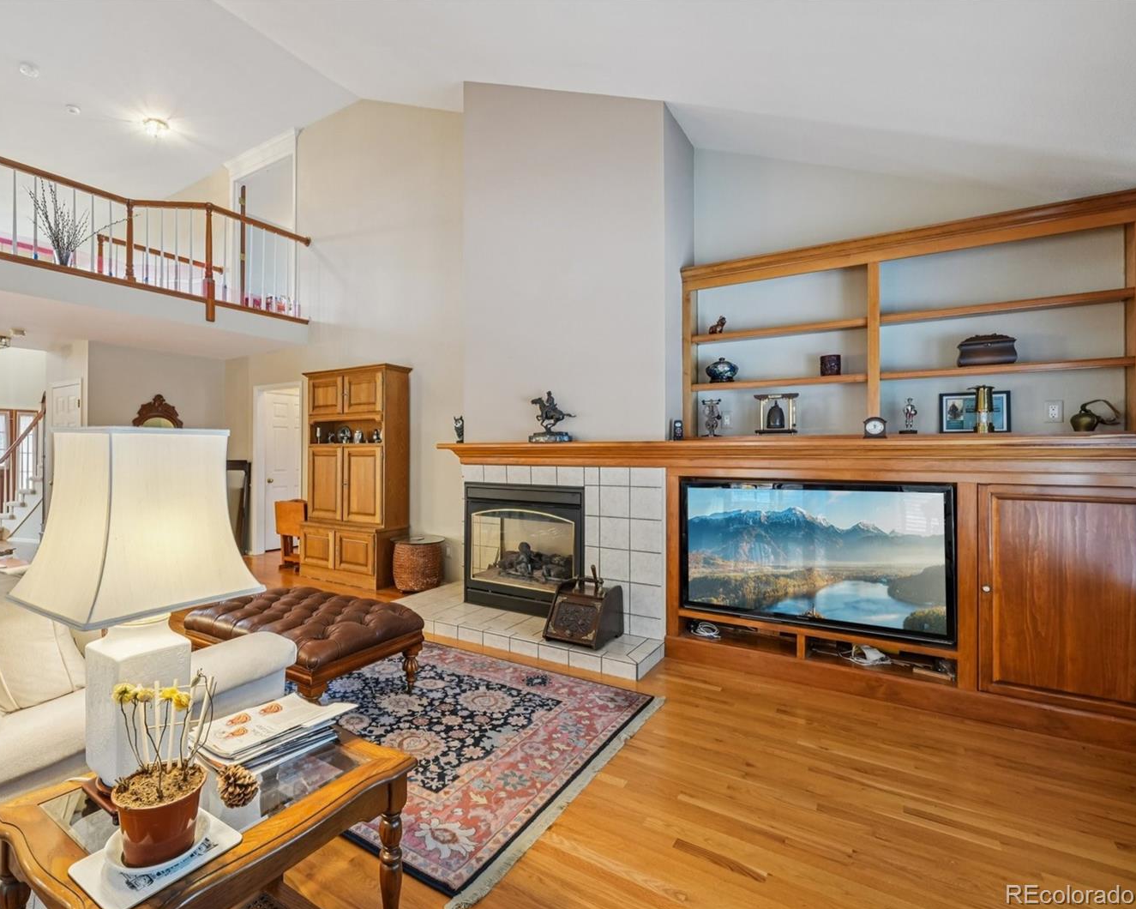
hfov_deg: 88.6
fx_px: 572
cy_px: 455
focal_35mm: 17
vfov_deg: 77.0
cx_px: 459
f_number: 8
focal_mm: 10
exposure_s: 1/1.67
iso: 800
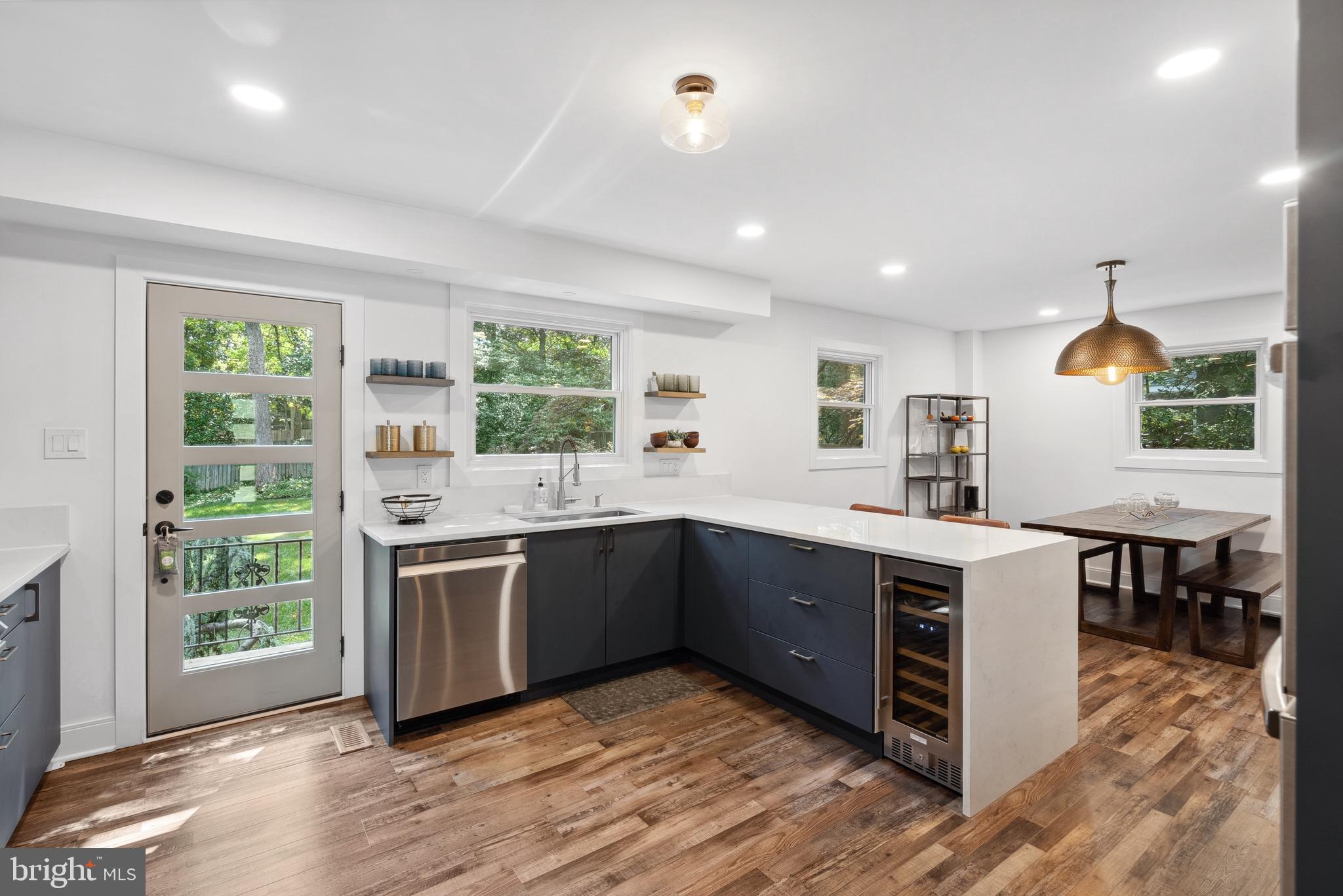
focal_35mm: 16
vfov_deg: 73.8
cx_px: 672
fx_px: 597
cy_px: 448
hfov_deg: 96.7
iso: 320
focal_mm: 16
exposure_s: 1/8
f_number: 8
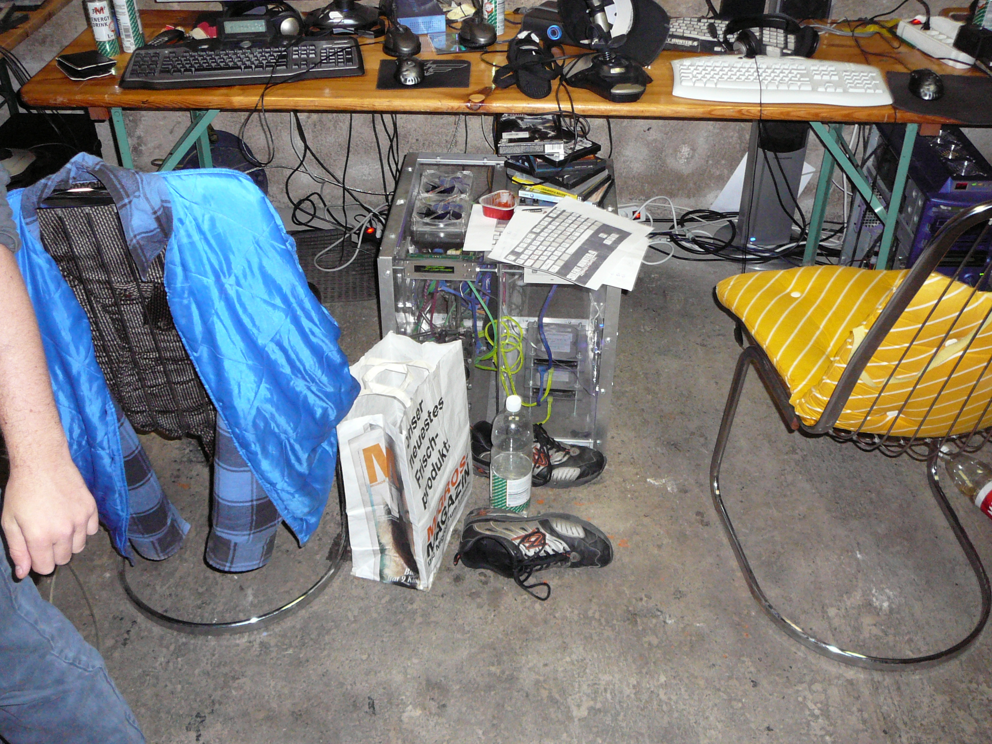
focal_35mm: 35
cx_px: 496
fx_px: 1003
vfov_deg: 40.7
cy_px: 372
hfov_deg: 52.6
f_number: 2.8
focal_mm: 5.2
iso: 250
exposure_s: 1/30
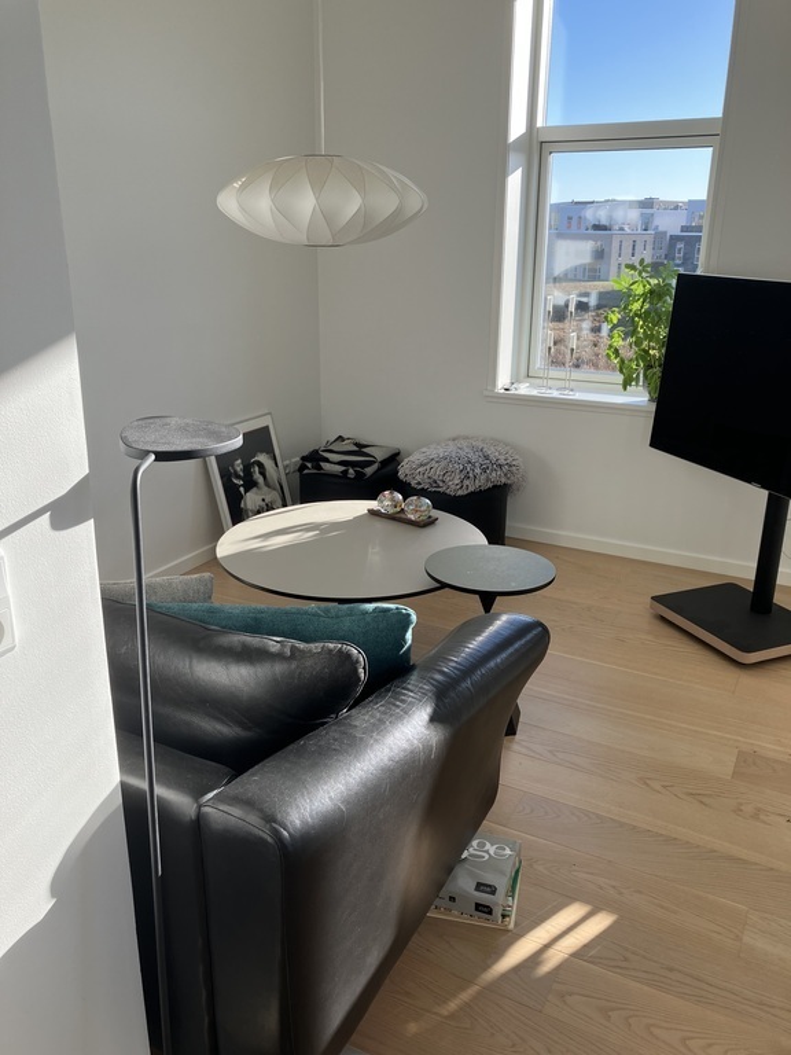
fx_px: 853
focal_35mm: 28
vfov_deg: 63.4
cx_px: 396
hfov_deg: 49.7
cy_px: 528
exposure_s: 1/258
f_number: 1.8
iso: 25
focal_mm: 3.99
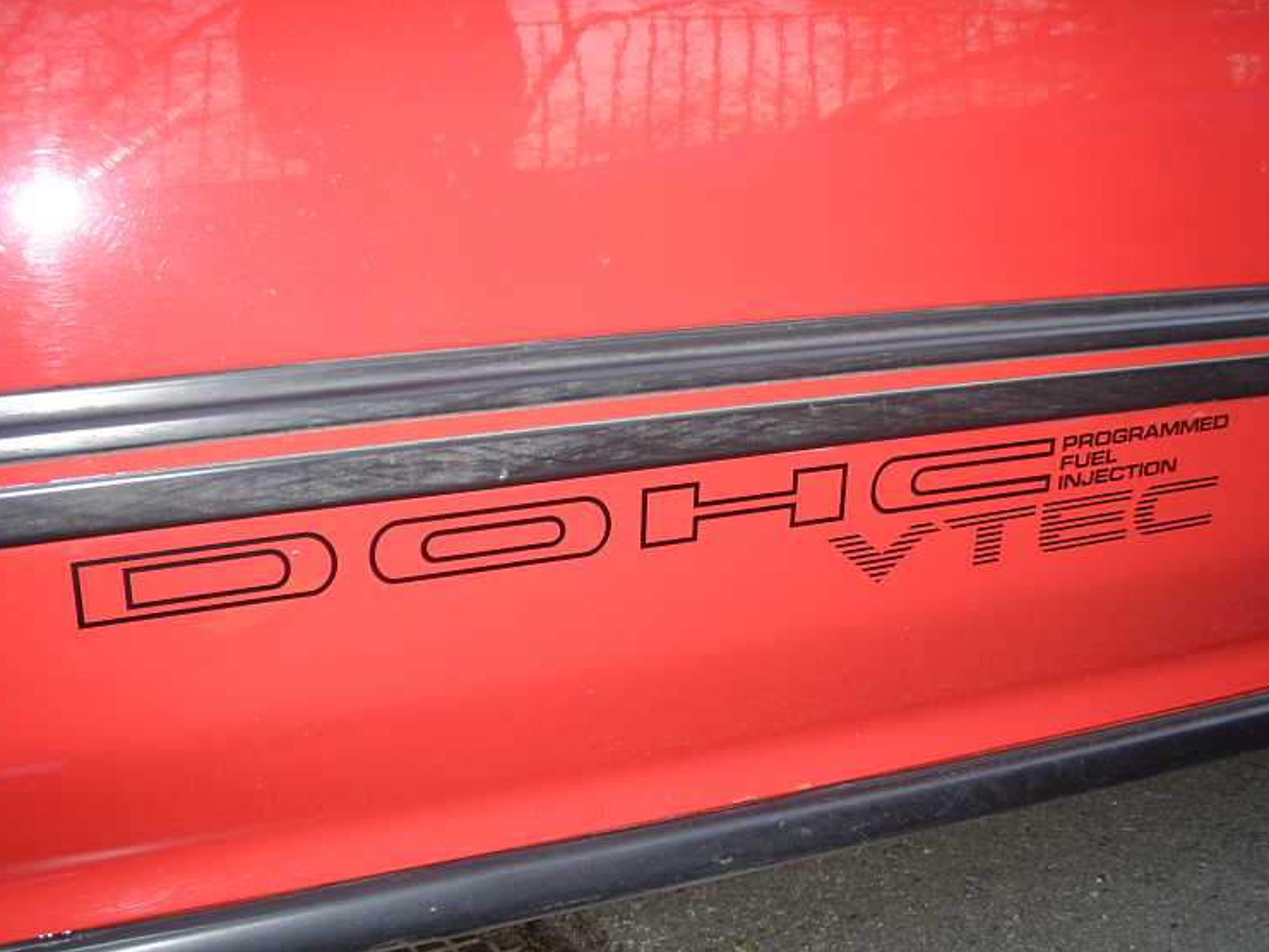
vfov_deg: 35.1
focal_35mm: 41
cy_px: 510
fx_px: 1503
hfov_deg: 45.8
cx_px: 664
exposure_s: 1/30
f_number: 3.5
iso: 100
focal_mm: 6.7
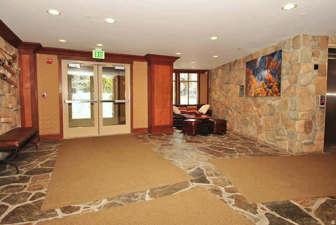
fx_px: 182
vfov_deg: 63.4
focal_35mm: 20
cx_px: 168
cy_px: 112
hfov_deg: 85.3
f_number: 4.5
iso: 200
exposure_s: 1/125
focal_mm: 13
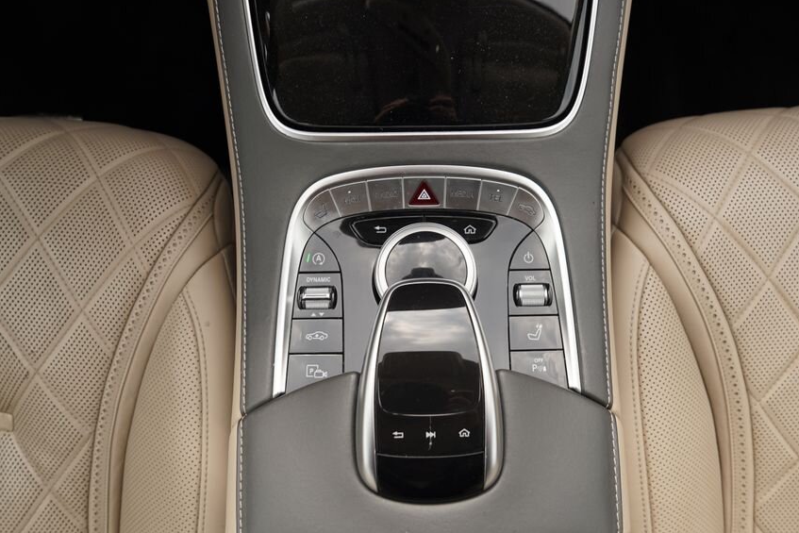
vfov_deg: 45.0
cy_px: 267
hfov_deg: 63.6
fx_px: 644
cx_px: 421
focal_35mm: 29
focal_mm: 24
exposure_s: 1/125
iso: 100
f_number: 5.6
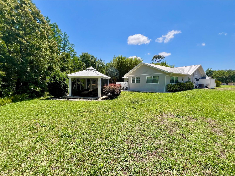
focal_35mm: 13
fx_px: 88
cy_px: 88
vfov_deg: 89.9
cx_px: 118
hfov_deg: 106.2
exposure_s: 1/1508
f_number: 1.8
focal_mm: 1.57
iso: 32
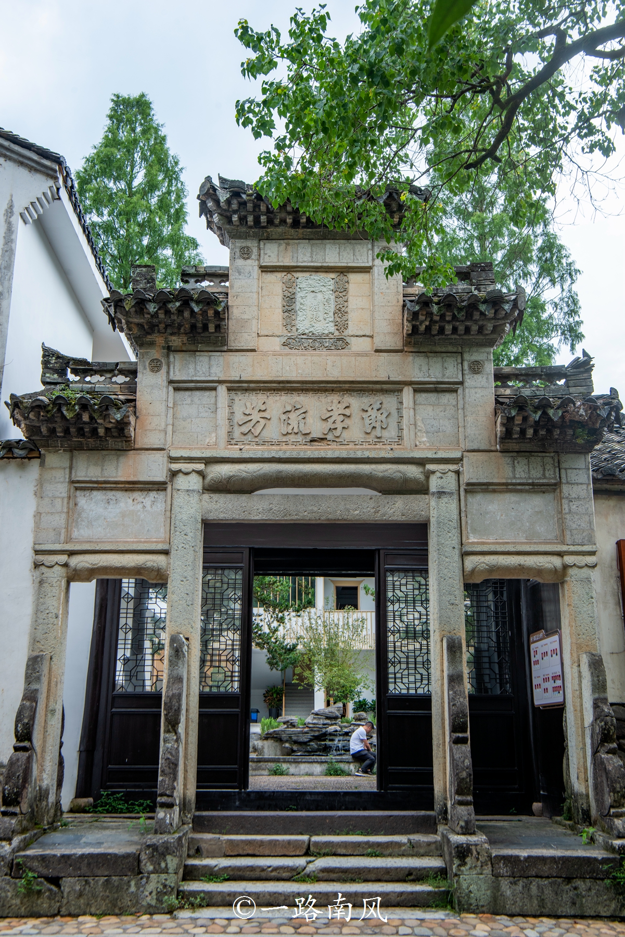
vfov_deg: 50.7
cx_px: 312
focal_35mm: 38
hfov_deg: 35.1
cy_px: 468
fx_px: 989
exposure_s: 1/100
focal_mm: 38
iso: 125
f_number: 10
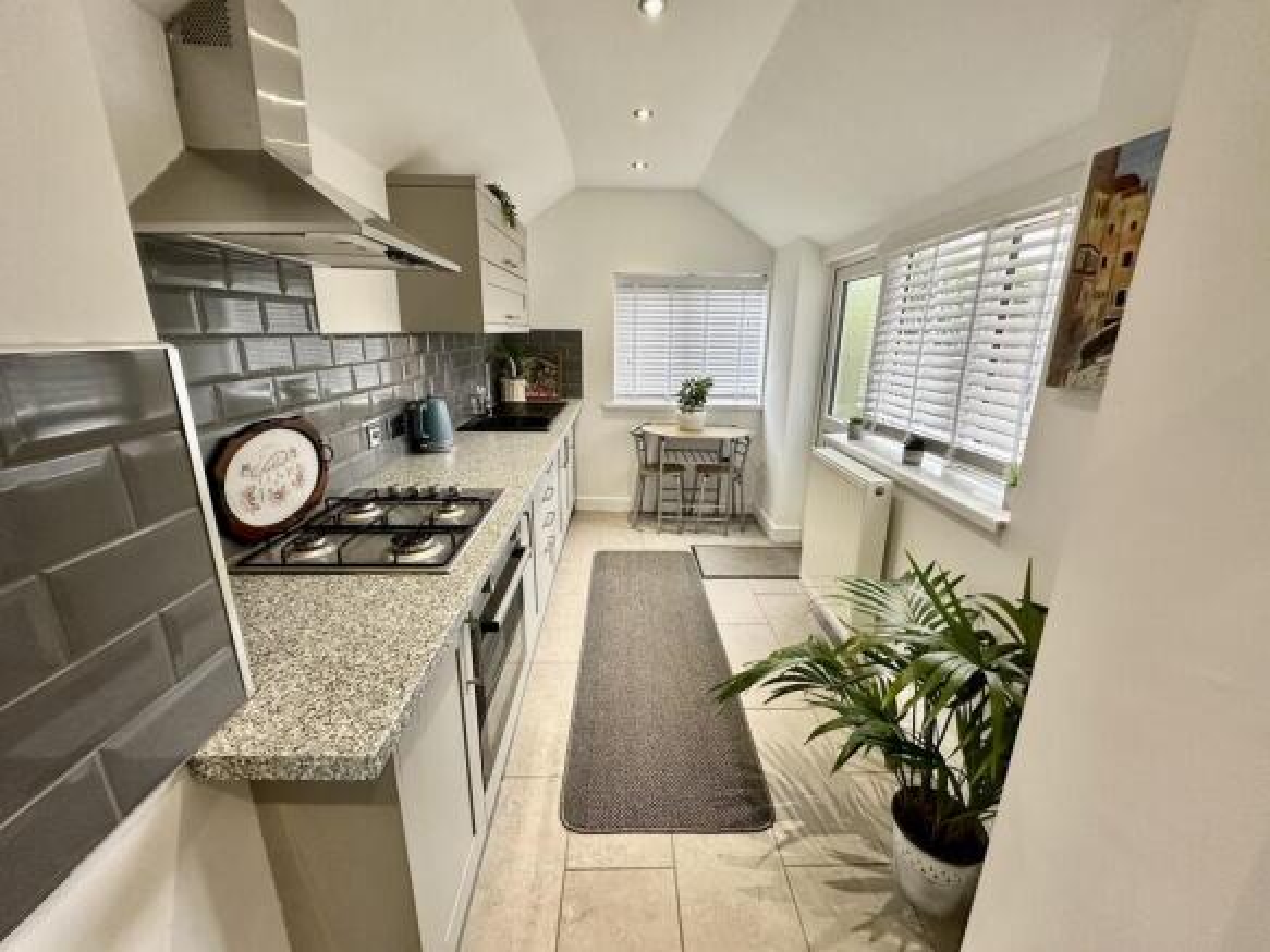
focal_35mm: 14
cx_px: 635
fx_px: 514
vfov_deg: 85.7
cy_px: 476
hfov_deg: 102.1
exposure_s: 1/99
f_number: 2.2
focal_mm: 2.22
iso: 160
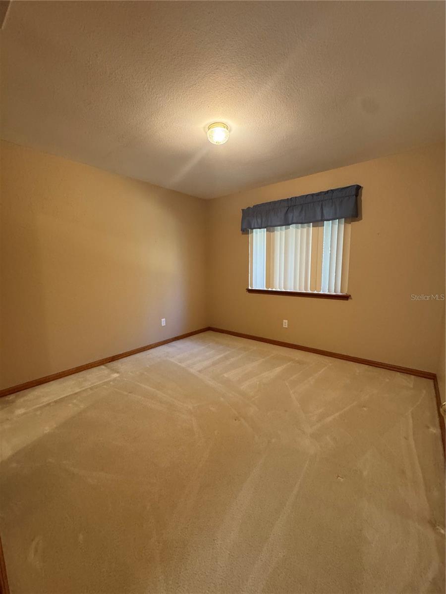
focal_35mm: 14
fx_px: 241
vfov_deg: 102.1
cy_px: 297
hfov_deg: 85.7
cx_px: 223
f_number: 2.2
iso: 400
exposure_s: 1/60
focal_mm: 2.22
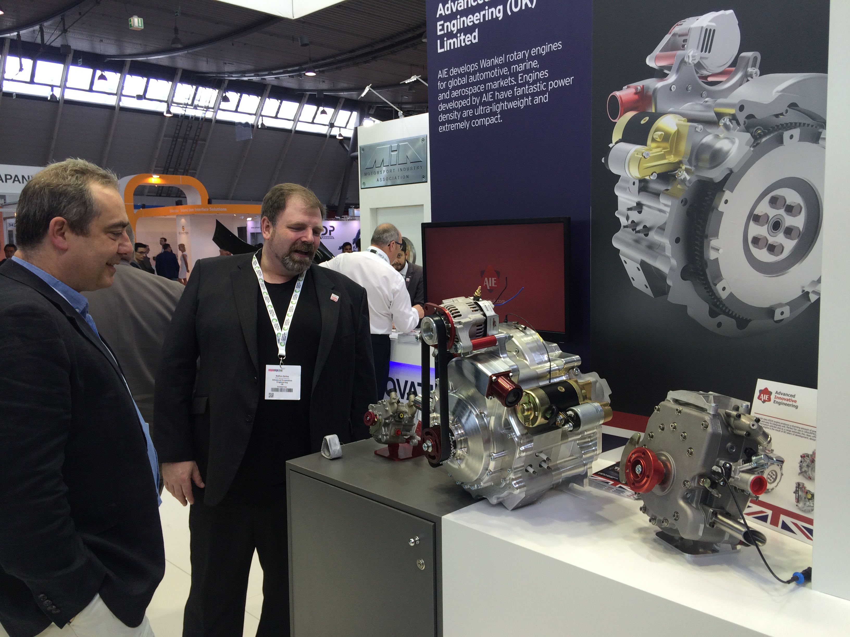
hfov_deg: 61.7
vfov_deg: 48.2
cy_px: 318
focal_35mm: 29
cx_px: 425
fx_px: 712
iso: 50
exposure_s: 1/120
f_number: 2.2
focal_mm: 4.15
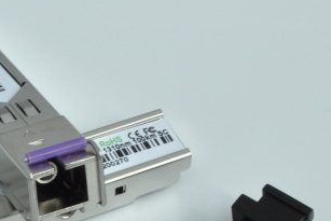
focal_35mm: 175
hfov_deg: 11.7
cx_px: 70
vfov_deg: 7.9
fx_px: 1607
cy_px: 166
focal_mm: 35
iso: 400
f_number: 5
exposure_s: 1/13
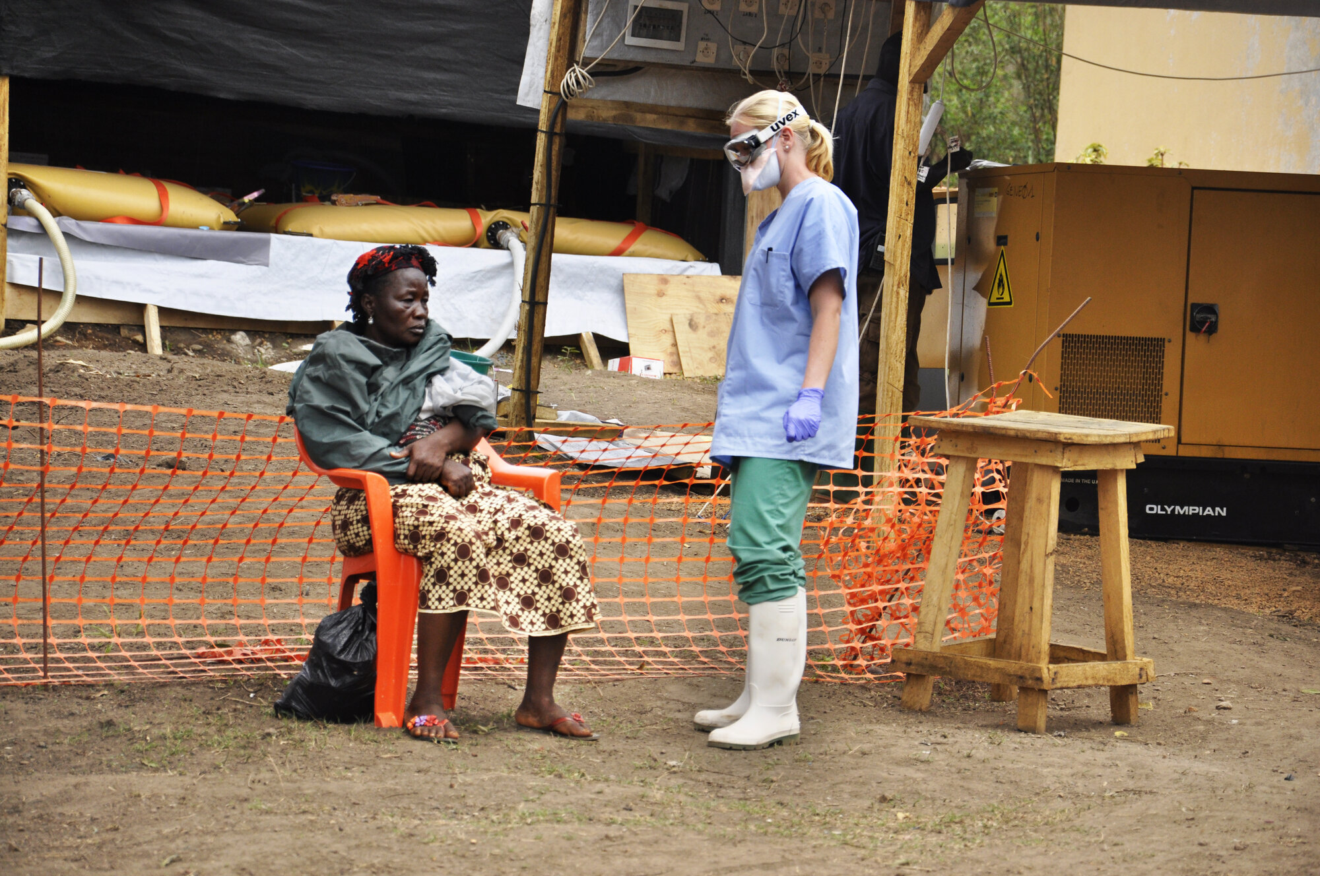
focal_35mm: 158
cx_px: 660
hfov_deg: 13.1
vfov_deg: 8.7
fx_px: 5767
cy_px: 438
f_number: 5.6
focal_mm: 105
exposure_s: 1/1000
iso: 500
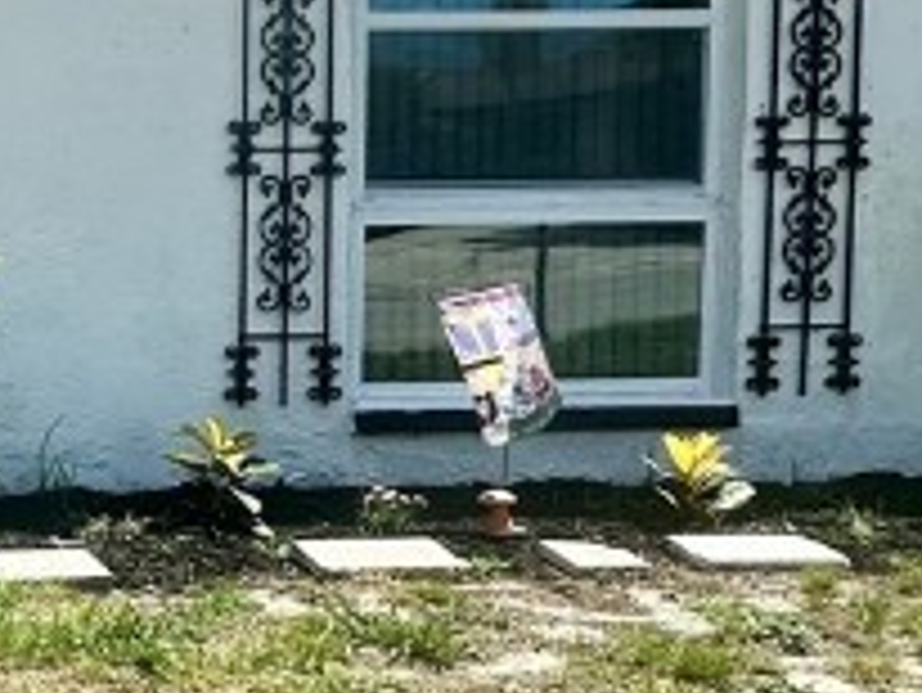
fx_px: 1866
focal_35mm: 70
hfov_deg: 21.7
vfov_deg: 21.0
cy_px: 306
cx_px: -567
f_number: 2.2
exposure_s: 1/2451
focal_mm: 2.22
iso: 50
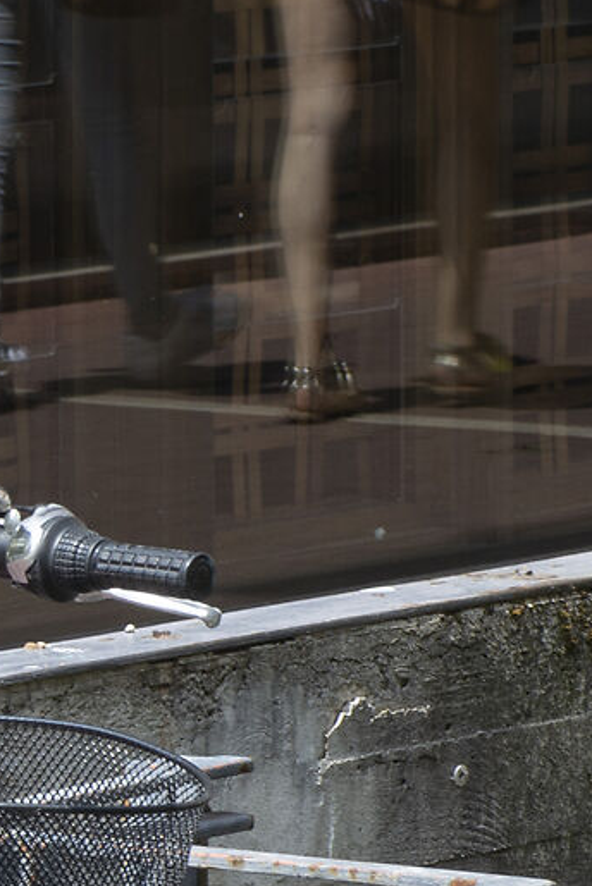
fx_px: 12045
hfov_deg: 2.8
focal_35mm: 489
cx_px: -327
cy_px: 848
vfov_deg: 4.2
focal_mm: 70
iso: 100
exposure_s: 1/80
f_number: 13
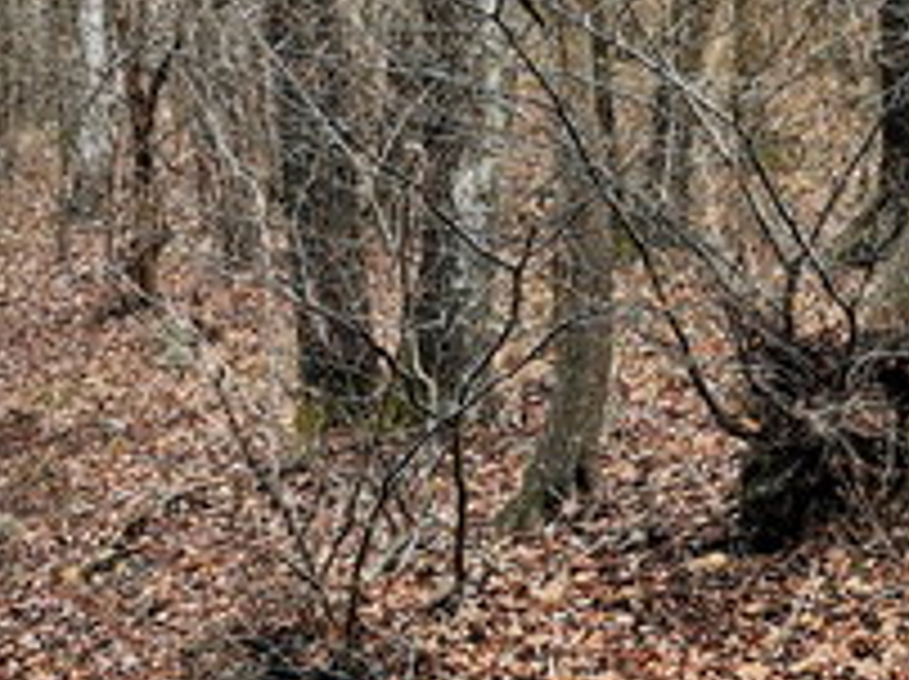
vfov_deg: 14.3
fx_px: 2702
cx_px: 616
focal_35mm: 103
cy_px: 437
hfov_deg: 19.0
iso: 50
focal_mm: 4.75
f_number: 1.8
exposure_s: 3
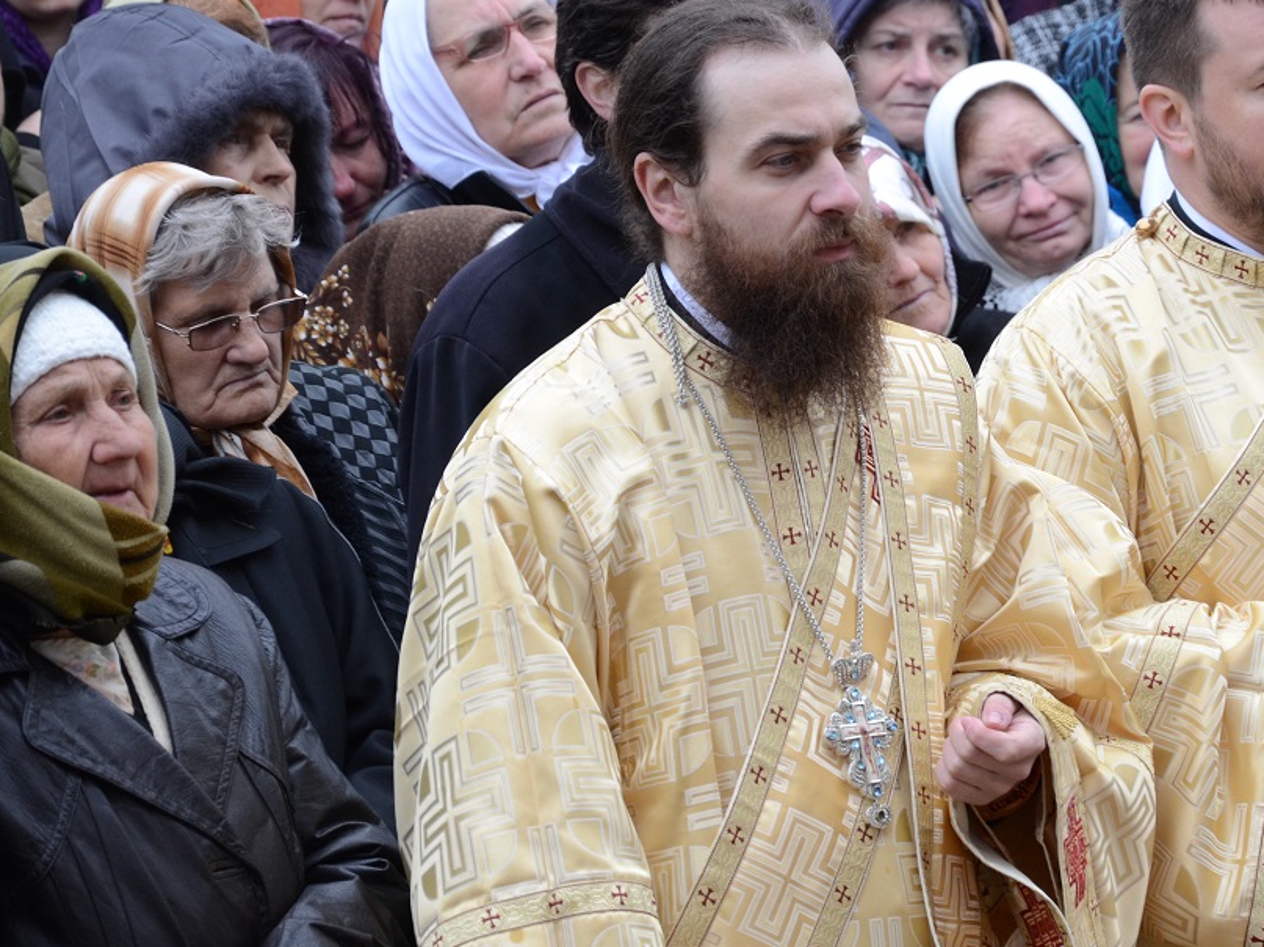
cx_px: 923
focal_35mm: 225
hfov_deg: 8.8
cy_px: 449
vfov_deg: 6.6
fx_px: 8204
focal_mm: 105
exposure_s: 1/125
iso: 500
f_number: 6.3
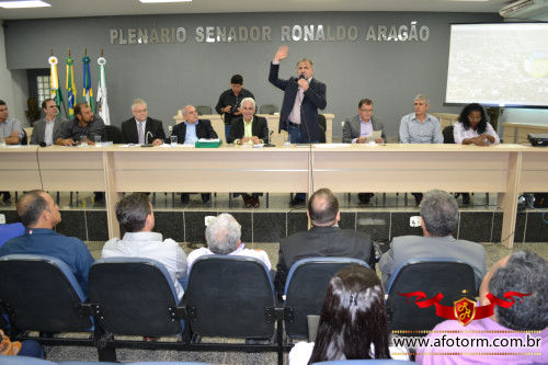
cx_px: 274
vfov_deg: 47.9
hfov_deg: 67.4
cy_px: 182
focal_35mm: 27
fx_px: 411
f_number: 3.5
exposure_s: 1/60
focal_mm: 18
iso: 1400
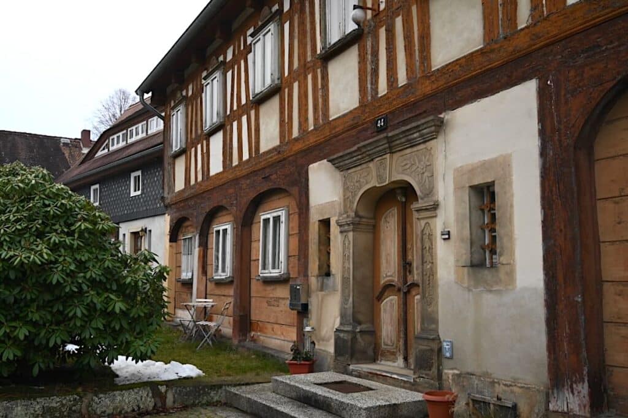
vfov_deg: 41.7
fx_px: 549
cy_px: 209
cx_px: 314
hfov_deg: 59.5
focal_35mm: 32
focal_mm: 31.5
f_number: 4
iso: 100
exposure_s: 1/50
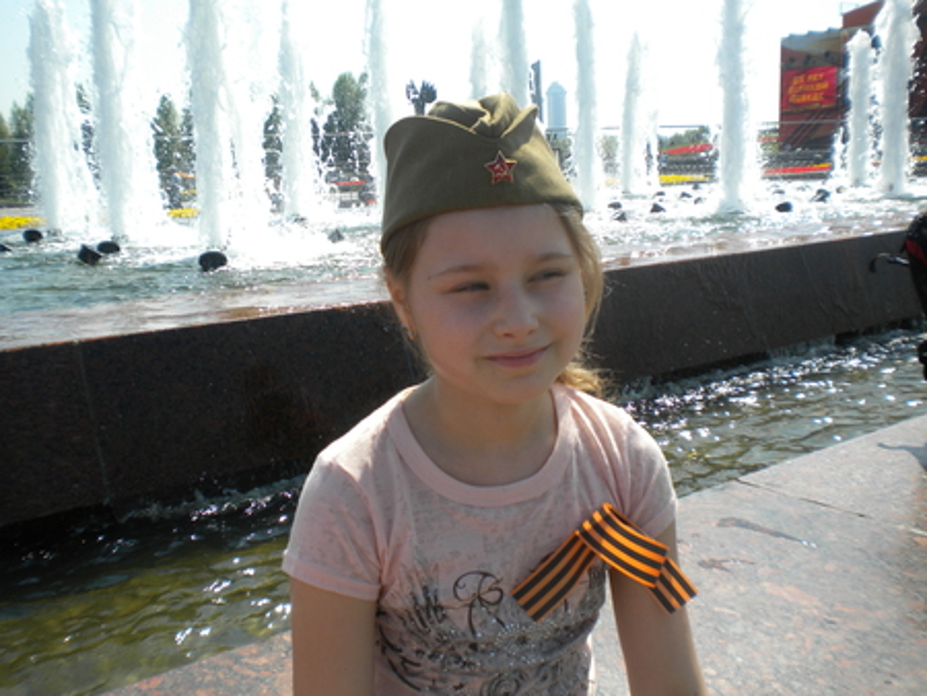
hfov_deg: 52.6
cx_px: 464
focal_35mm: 35
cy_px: 348
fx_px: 938
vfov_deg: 40.7
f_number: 4.6
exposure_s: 1/513
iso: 80
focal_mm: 6.3
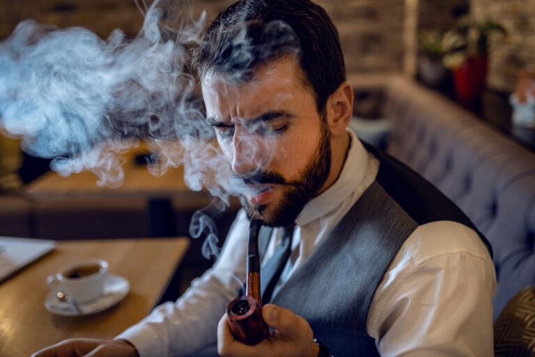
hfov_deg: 54.4
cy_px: 178
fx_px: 520
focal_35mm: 35
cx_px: 268
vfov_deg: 37.9
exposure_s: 1/100
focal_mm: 35
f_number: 2
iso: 800
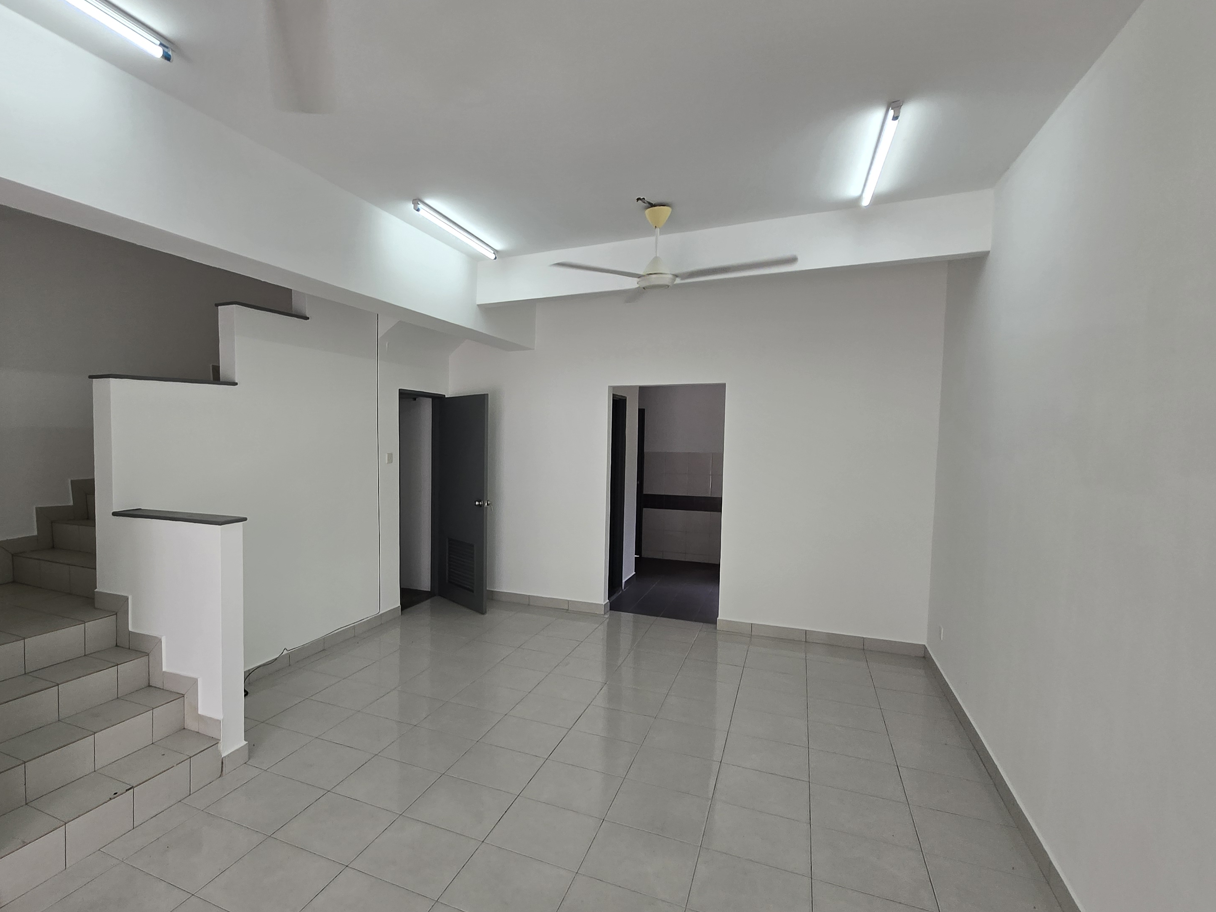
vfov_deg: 71.5
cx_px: 442
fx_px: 632
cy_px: 485
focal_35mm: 18
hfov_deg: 85.7
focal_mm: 1.7
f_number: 2.2
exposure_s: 1/100
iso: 40
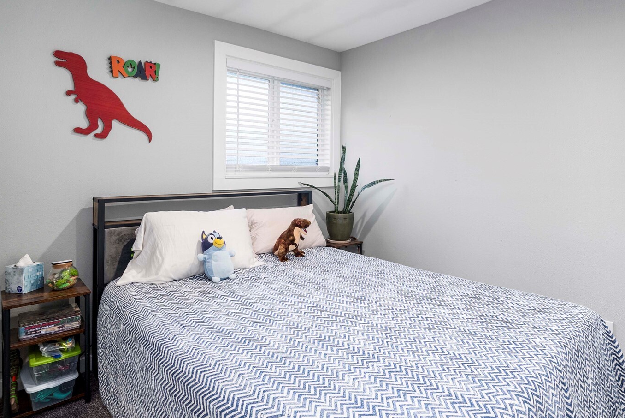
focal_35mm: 20
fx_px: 347
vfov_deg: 61.9
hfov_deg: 83.9
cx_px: 322
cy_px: 187
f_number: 7.1
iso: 160
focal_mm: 16
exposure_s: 1/60
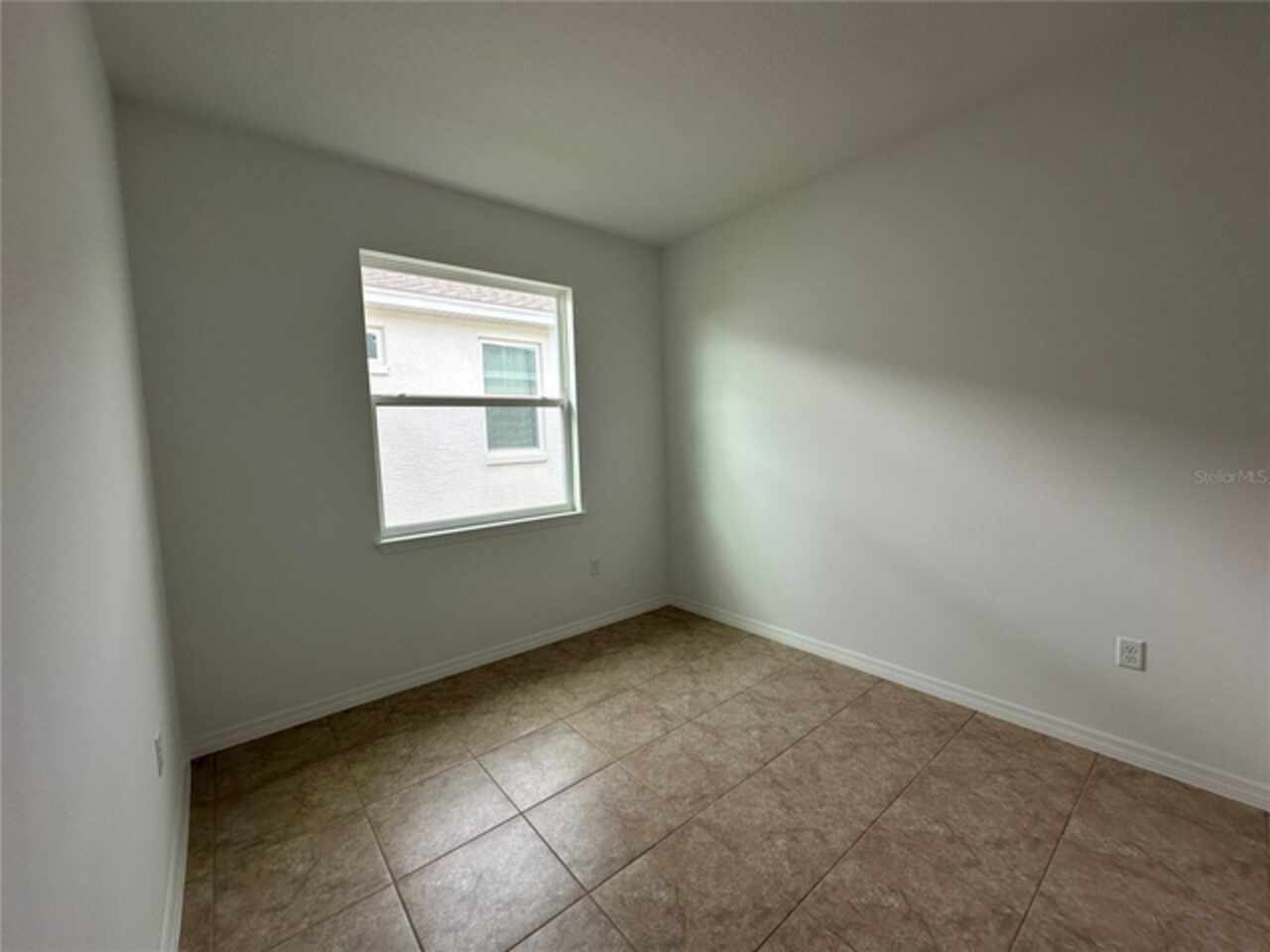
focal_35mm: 14
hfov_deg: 102.1
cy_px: 476
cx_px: 635
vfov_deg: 85.7
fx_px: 514
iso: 40
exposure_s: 1/139
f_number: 2.2
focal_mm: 2.22
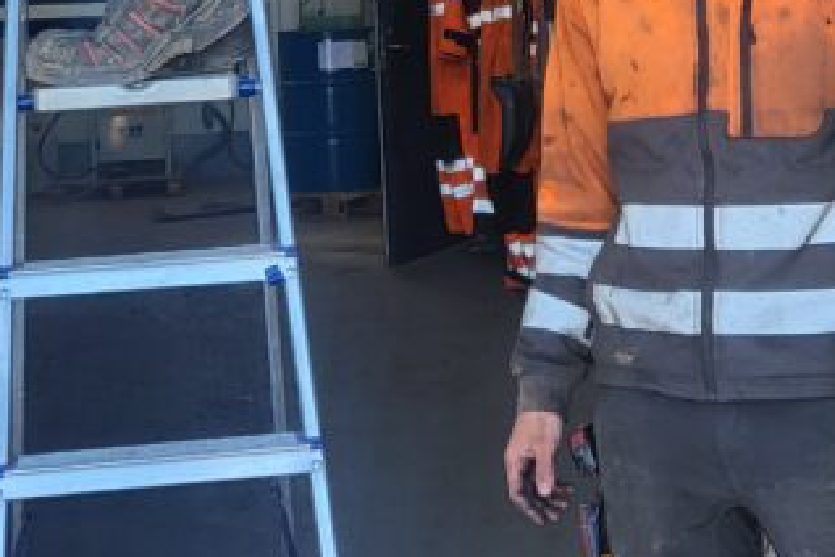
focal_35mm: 87
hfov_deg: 23.4
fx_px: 2018
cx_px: 396
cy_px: -229
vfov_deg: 14.8
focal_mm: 4.25
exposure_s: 1/133
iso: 50
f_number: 1.8
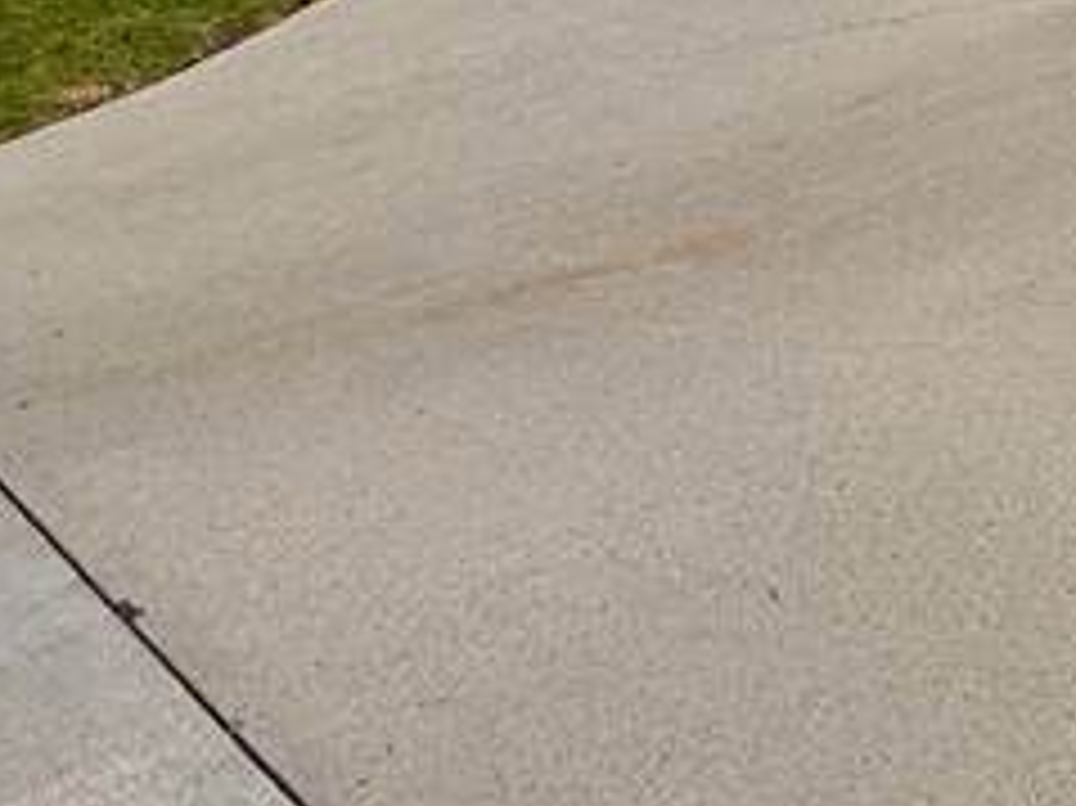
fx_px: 1864
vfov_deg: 19.8
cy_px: -522
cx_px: 1756
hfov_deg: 23.3
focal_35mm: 60
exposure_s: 1/1048
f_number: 2.2
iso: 40
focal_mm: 2.22
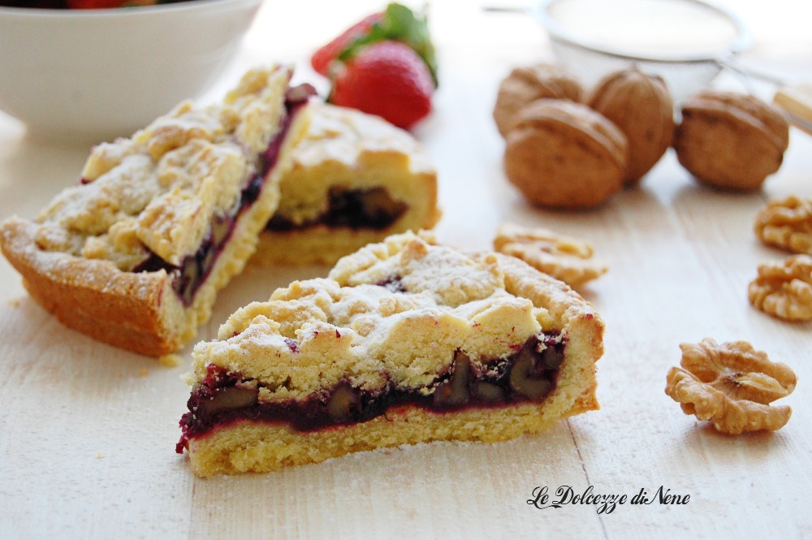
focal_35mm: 82
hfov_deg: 24.6
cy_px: 270
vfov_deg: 16.5
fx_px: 1859
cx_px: 406
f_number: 5.6
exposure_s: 1/50
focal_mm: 55
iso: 800
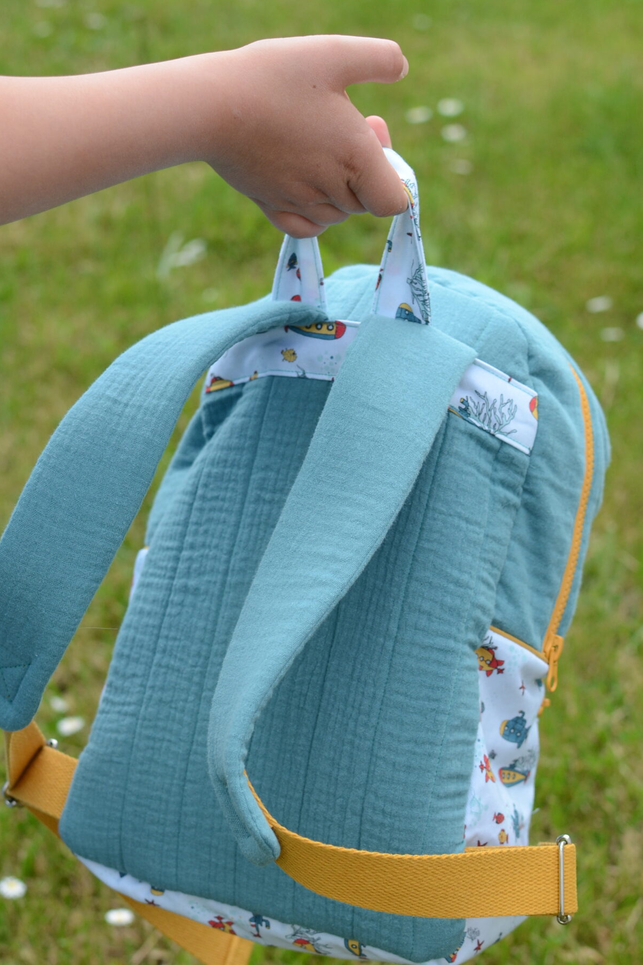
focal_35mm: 75
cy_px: 617
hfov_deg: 18.2
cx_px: 273
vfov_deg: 27.0
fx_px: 2001
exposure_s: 1/1250
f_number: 3.5
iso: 320
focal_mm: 35
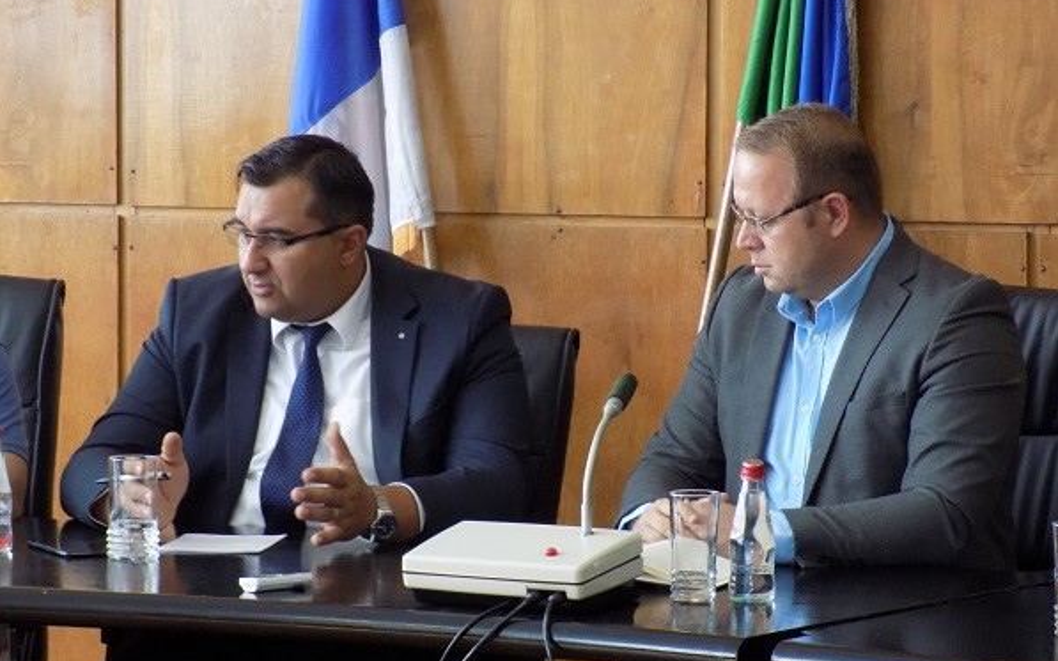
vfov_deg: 8.0
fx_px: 4728
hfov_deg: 12.8
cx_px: 530
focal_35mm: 164
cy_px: 370
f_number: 5.2
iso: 360
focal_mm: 27.3
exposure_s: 1/30
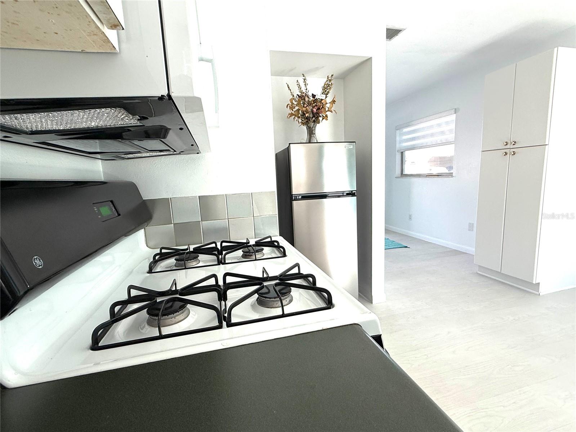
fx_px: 233
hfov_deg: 102.1
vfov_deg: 85.7
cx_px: 288
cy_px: 216
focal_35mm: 14
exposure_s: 1/217
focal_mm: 2.22
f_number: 2.2
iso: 64
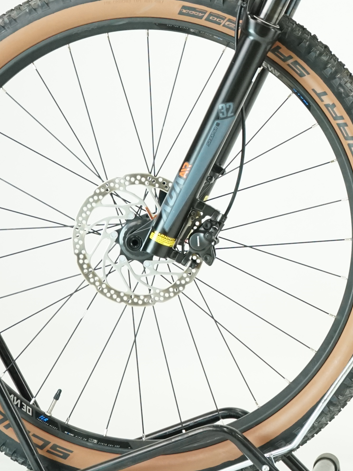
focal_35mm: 160
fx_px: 2176
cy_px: 63
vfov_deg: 12.3
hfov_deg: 9.0
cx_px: 586
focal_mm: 55
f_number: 5.6
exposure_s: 1/200
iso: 2500
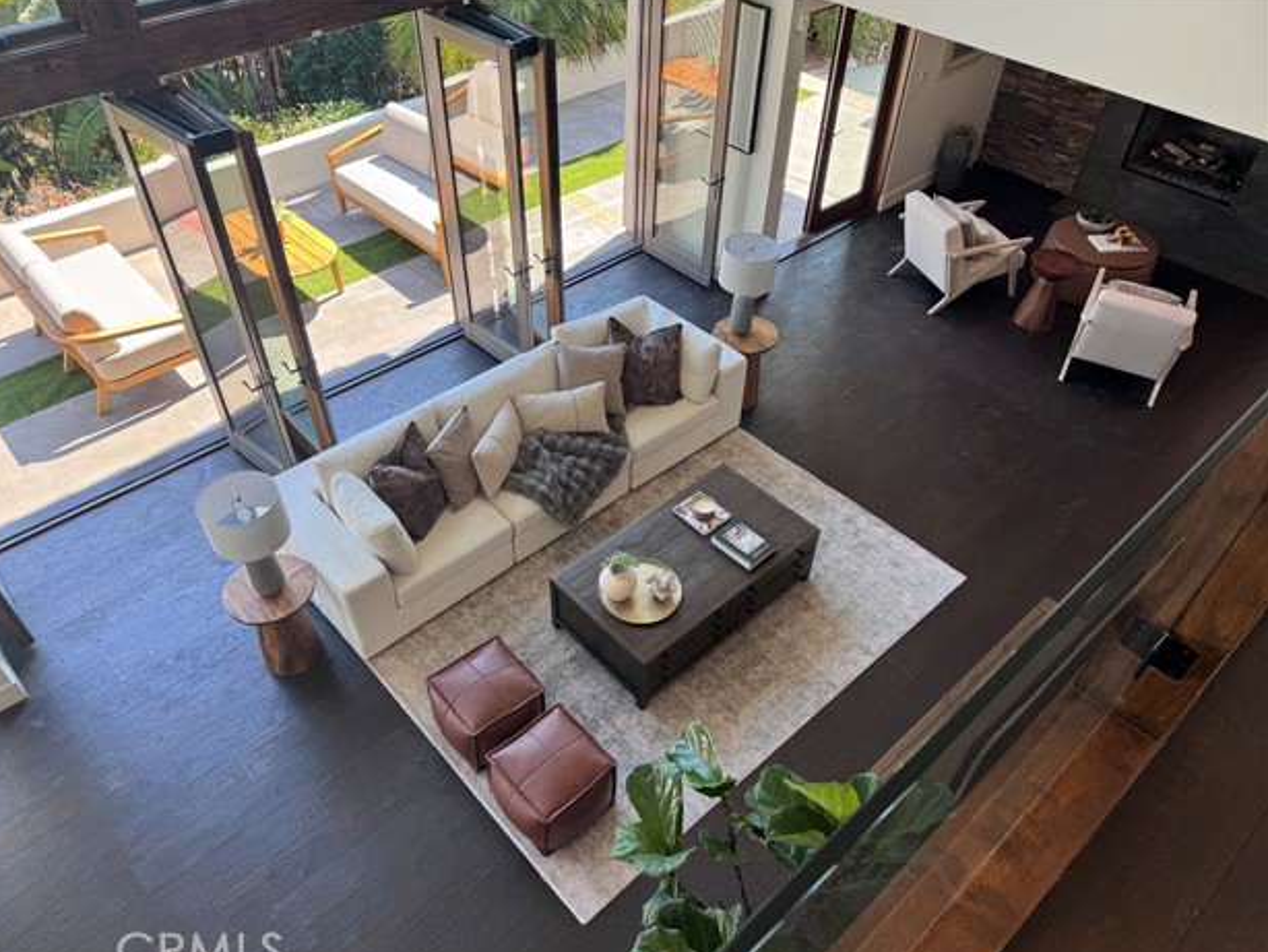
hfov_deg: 69.3
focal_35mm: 25
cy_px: 485
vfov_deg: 54.9
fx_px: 916
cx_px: 609
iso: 64
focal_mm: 6.76
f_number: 1.78
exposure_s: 1/220
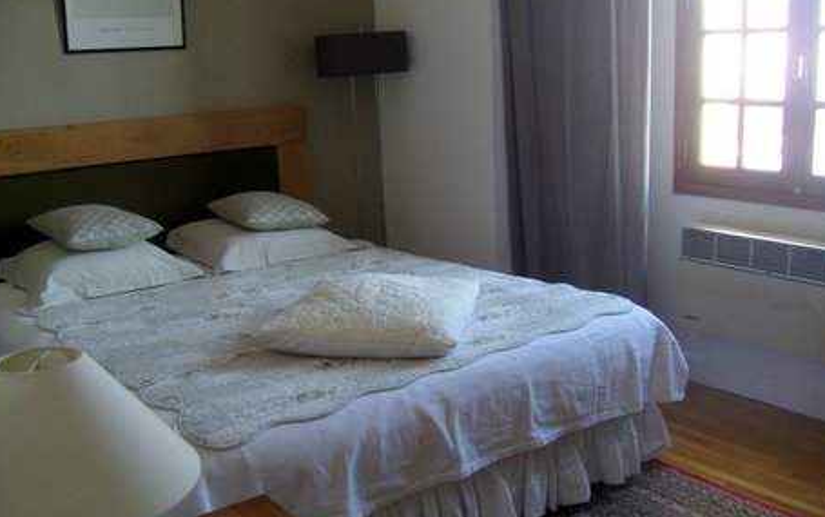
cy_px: 307
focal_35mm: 38
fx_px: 855
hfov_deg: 51.5
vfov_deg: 33.5
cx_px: 415
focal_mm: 7.3
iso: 100
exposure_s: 1/50
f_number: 2.8
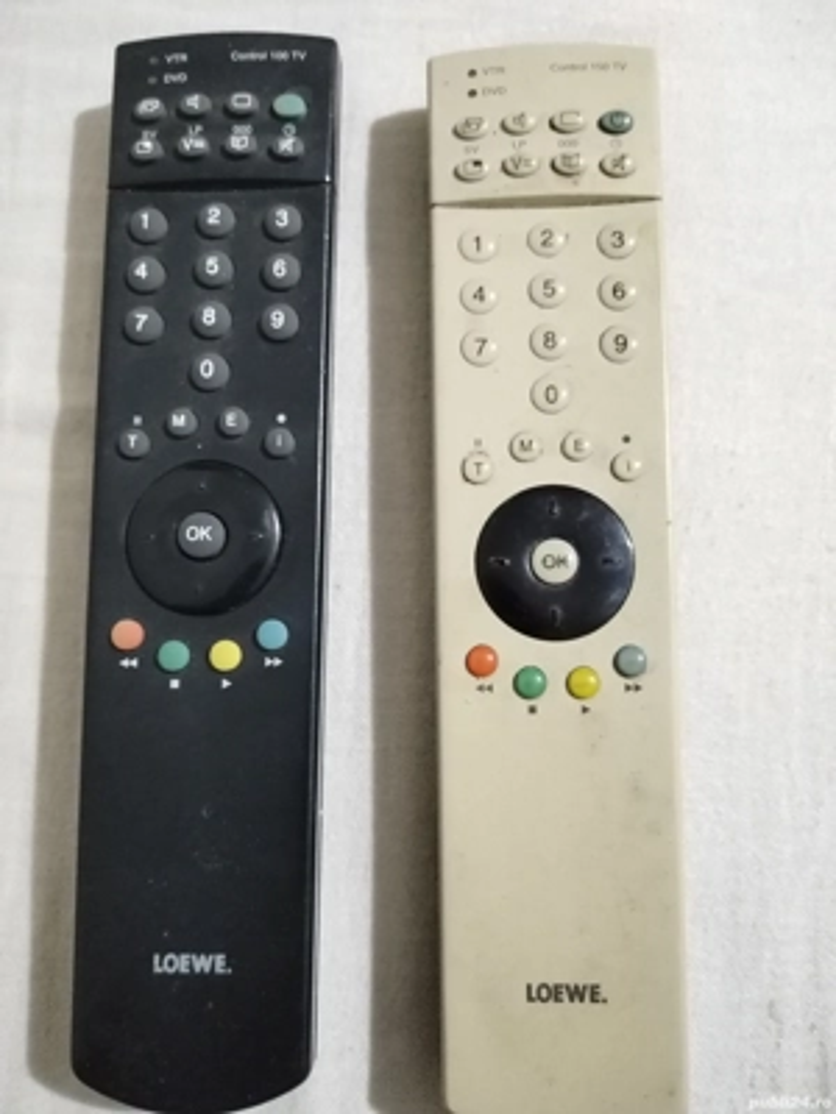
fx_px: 837
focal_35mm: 26
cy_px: 557
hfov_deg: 53.1
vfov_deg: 67.3
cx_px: 418
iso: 1349
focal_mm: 4.75
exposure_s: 1/25
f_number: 1.8
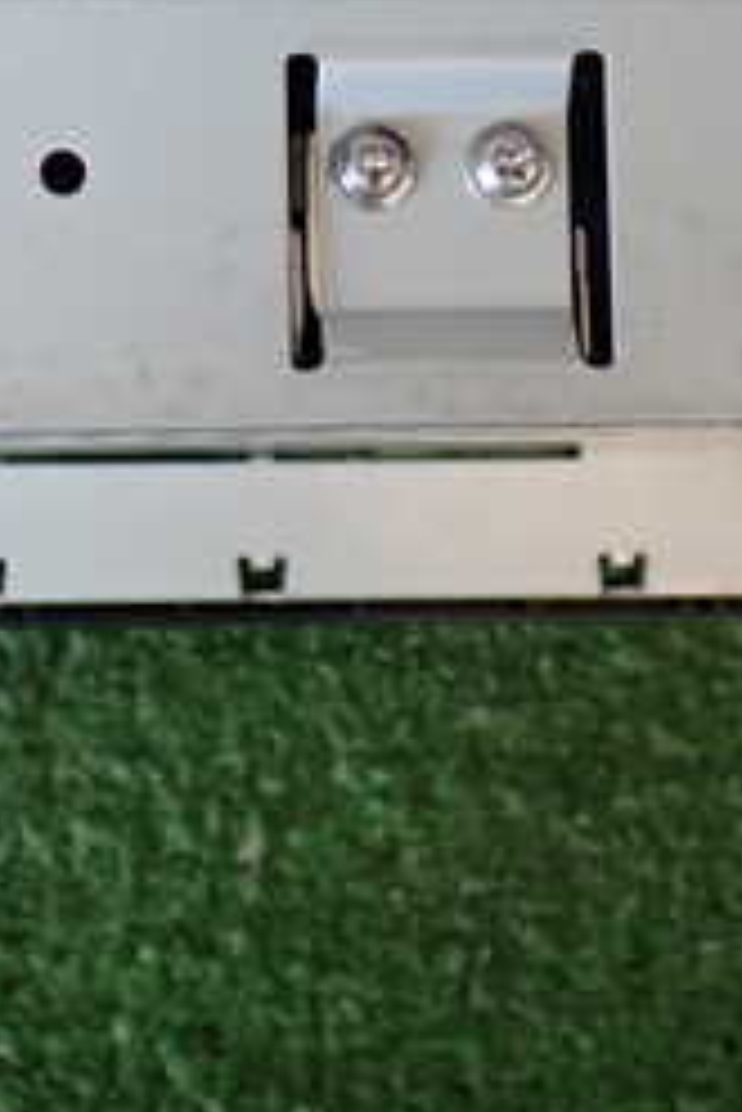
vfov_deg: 22.1
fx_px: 2809
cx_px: 4
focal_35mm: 91
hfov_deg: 14.8
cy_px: 239
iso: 200
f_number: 2.5
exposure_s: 1/40
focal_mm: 6.37
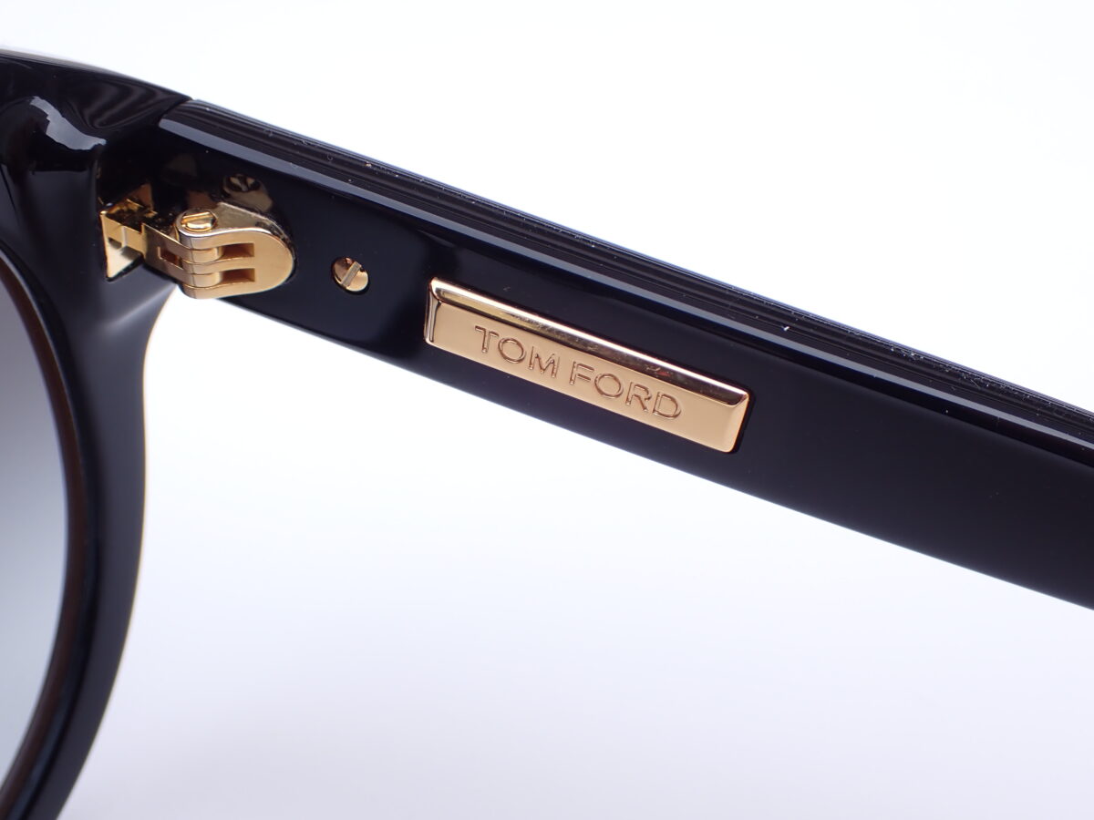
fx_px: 1296
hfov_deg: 45.8
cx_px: 547
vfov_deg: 35.1
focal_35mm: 41
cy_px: 410
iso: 100
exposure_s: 1/250
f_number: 4
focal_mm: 7.31
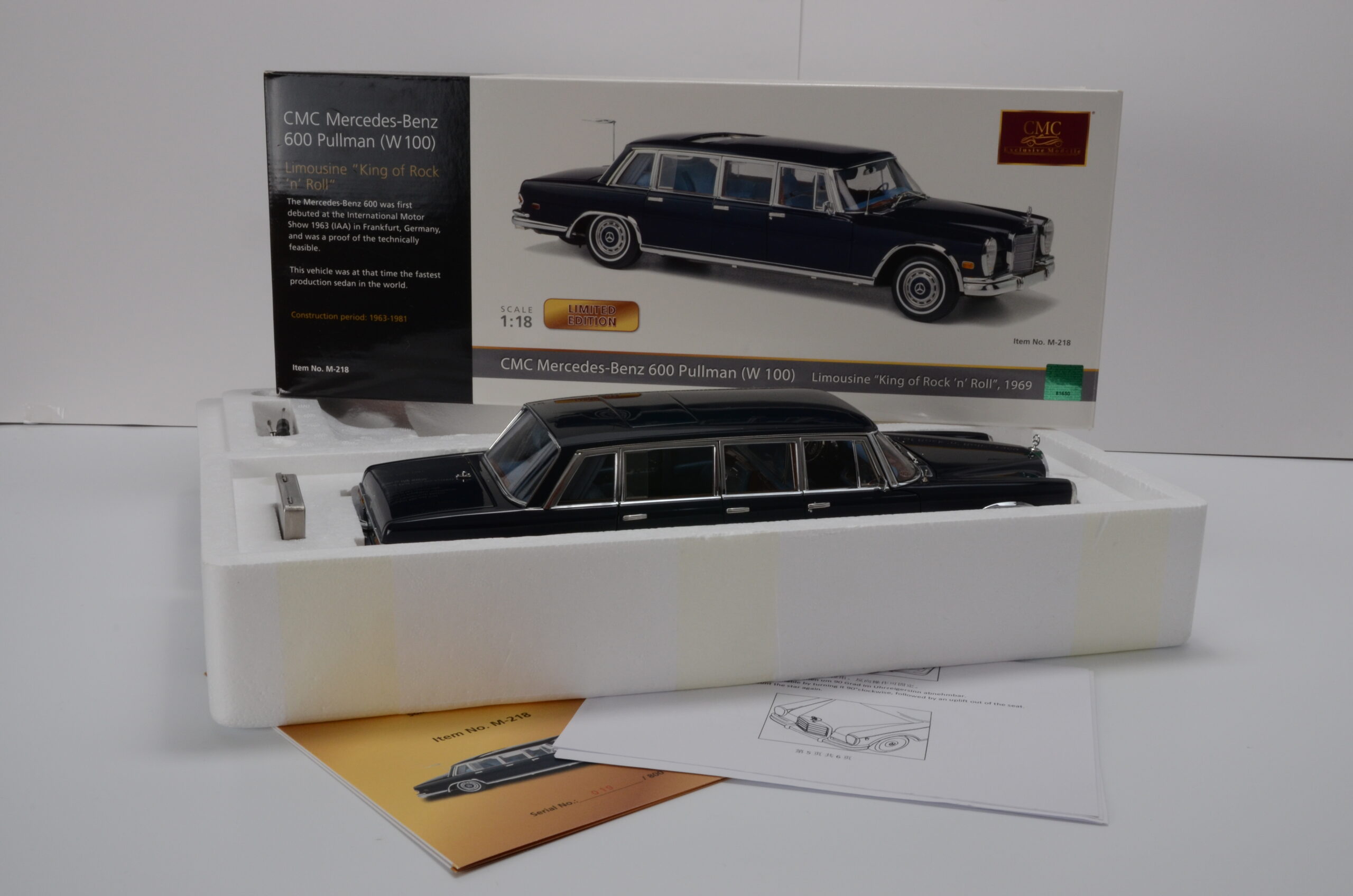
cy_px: 448
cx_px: 676
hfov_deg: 46.5
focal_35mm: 42
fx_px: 1575
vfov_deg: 31.8
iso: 500
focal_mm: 28
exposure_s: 1/30
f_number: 20
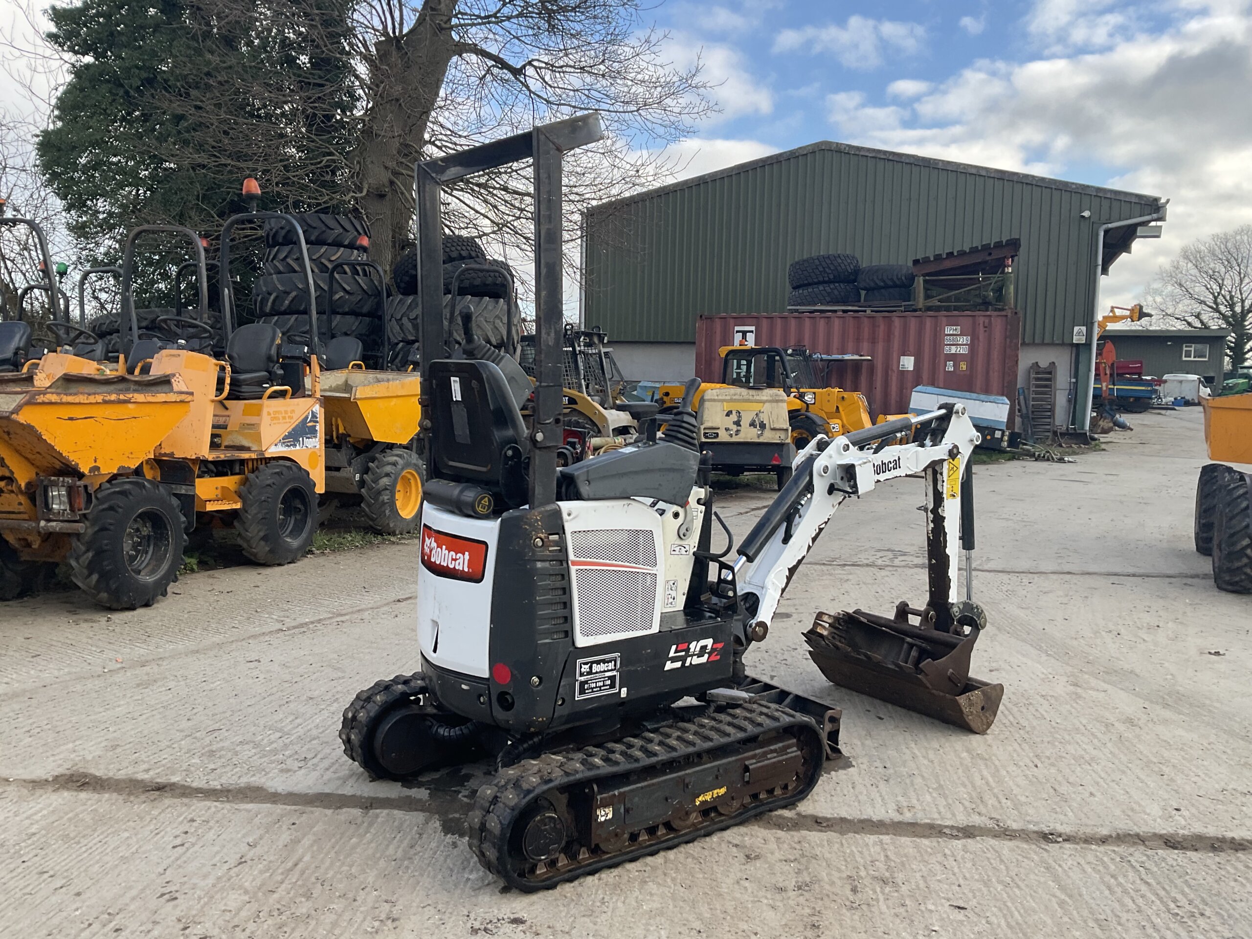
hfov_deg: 61.7
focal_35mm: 29
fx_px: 1049
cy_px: 470
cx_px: 626
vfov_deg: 48.2
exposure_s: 1/327
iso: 16
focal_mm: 3
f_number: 1.8
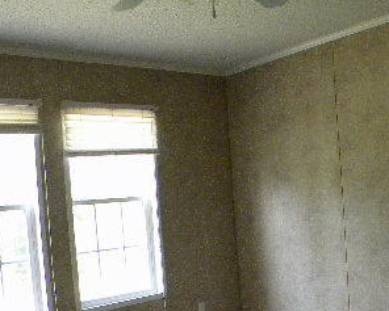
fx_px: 679
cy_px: 238
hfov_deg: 30.5
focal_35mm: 59
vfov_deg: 25.5
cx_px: 350
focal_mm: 5
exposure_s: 1/59.4
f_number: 3.5
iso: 393
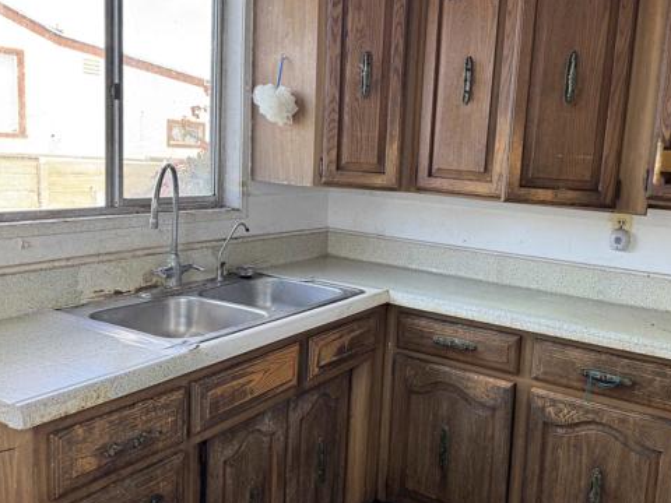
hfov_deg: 56.1
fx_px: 620
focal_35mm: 32
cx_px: 419
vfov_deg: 44.2
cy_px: 242
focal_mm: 6.76
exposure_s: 1/121
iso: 125
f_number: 1.78
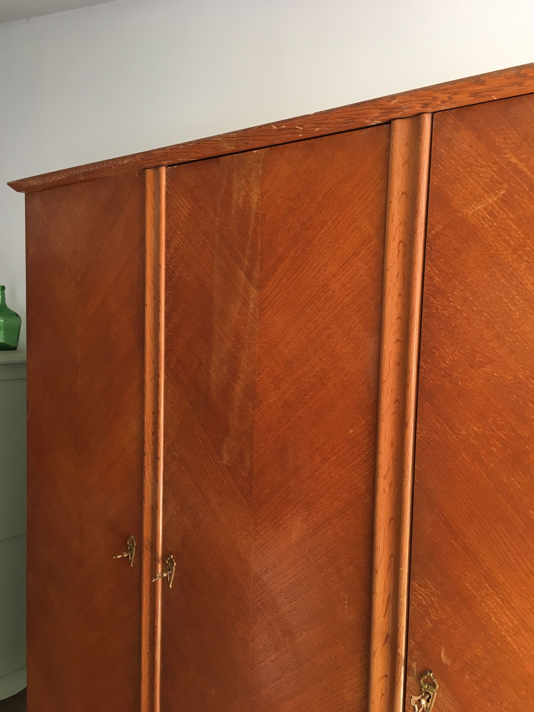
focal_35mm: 29
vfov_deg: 61.7
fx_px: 596
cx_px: 267
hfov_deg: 48.2
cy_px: 356
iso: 64
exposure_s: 1/33
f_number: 2.2
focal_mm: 4.15
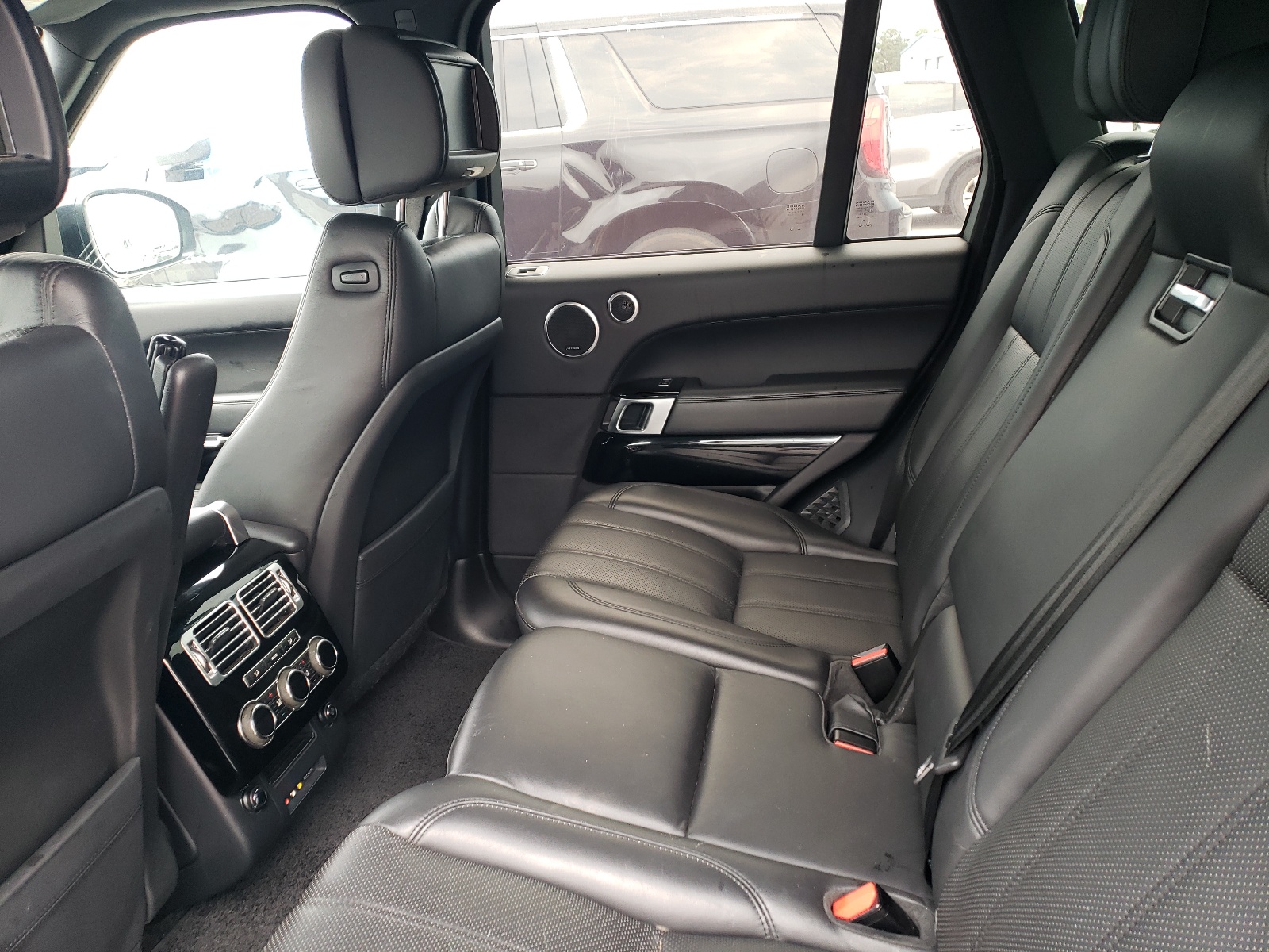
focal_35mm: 26
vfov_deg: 53.1
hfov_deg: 67.3
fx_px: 953
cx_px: 634
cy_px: 476
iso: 90
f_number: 1.5
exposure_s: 1/60.2
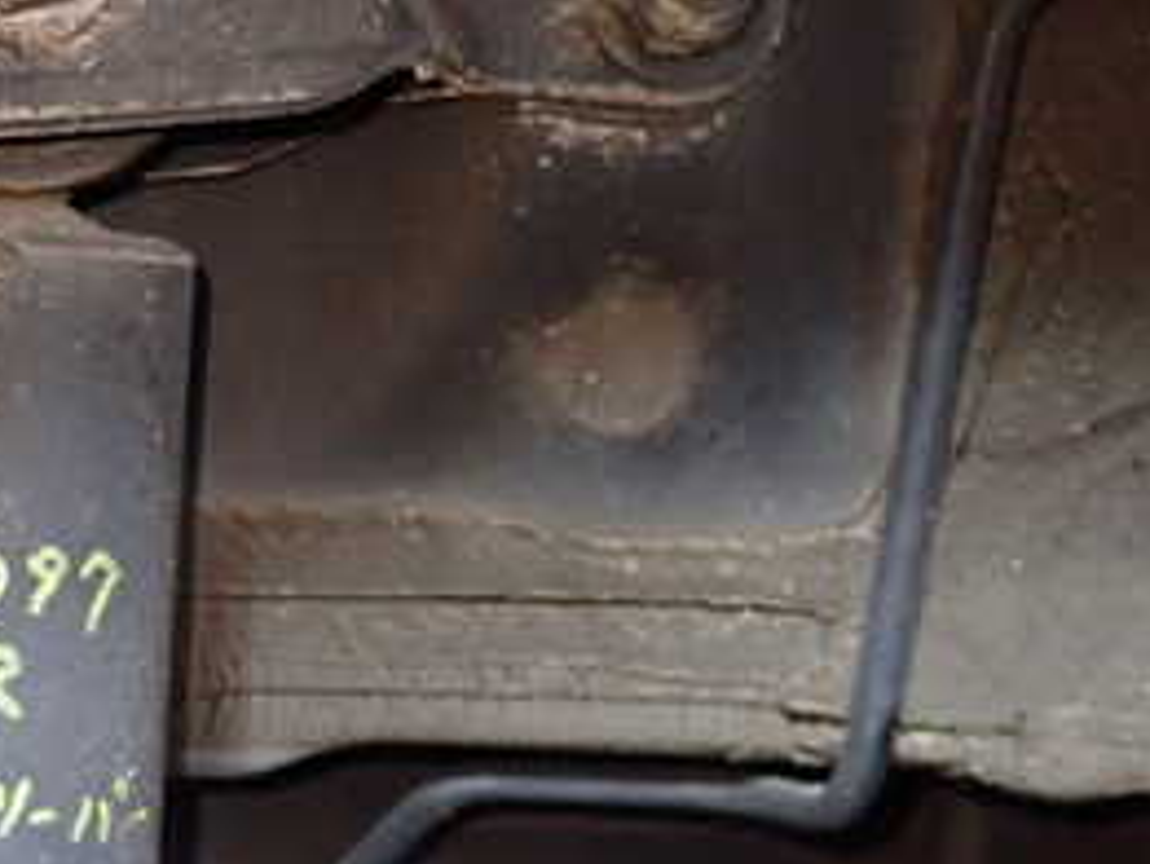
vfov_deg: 21.2
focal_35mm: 69
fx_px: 2293
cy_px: 600
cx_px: -48
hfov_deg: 26.4
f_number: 2.3
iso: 640
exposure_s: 1/30
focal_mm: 5.4
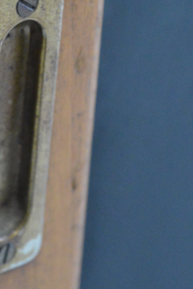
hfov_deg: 7.4
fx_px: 1496
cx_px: 65
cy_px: 69
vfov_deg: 11.0
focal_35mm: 186
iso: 3200
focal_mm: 48
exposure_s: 1/60
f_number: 5.3
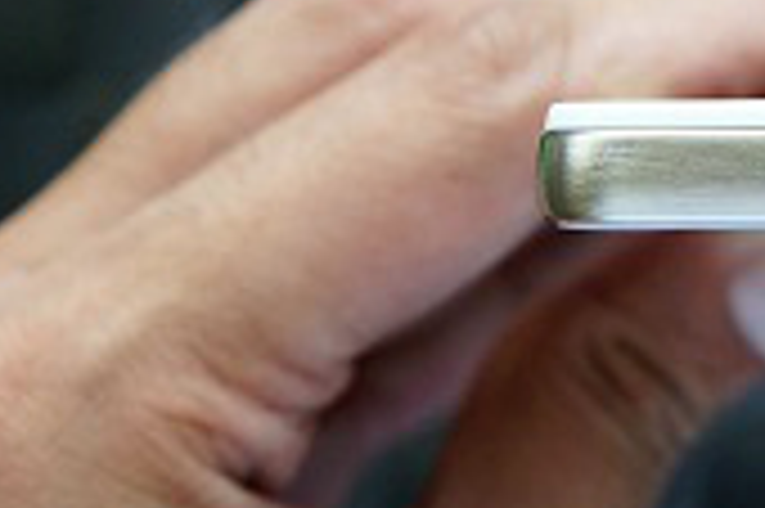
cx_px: 1035
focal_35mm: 127
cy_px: 211
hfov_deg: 15.3
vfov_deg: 10.8
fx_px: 2696
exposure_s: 1/60
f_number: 5.6
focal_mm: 30
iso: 800
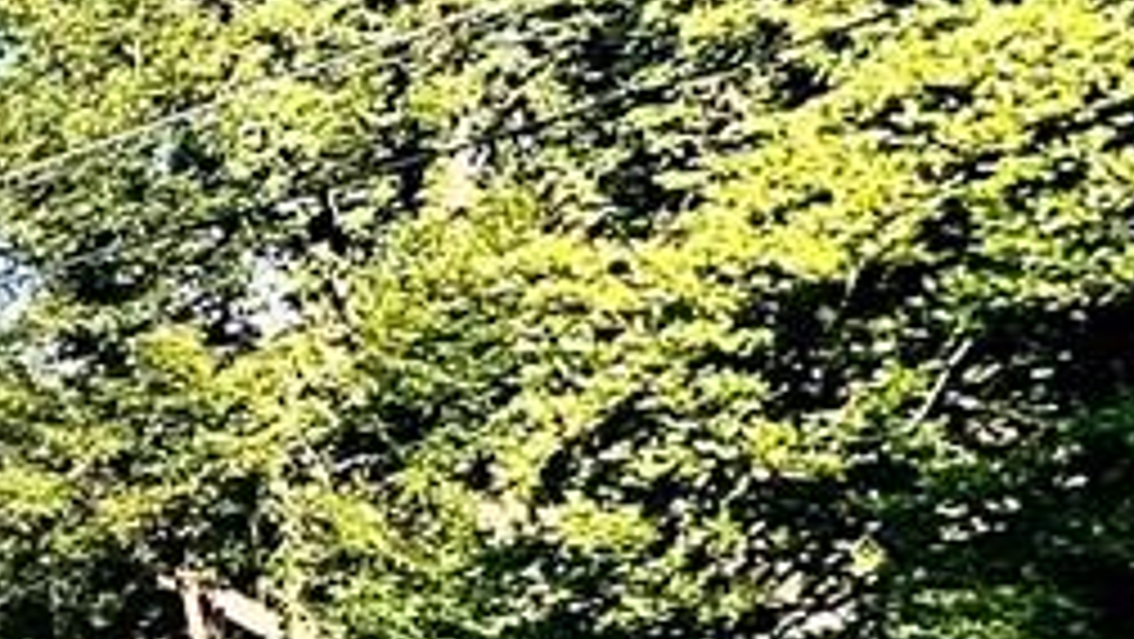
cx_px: -2326
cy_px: 891
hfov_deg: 11.3
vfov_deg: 12.0
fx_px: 2918
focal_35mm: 97
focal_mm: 2.22
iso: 40
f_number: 2.2
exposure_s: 1/1247
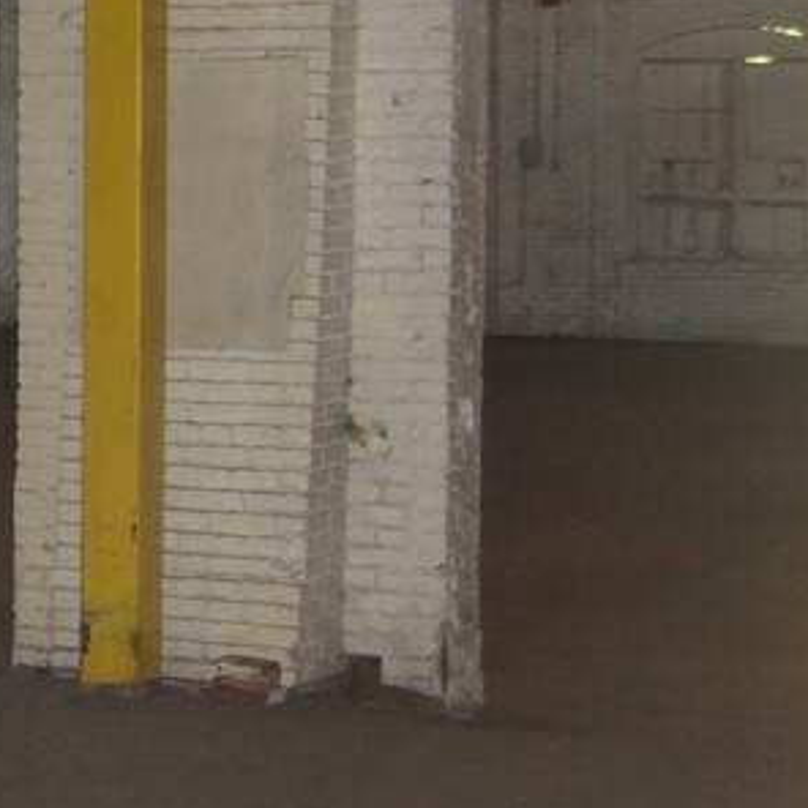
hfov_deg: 12.3
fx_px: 3459
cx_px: -610
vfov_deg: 13.3
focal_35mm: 131
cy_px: 472
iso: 800
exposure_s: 1/60
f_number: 3.5
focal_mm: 28
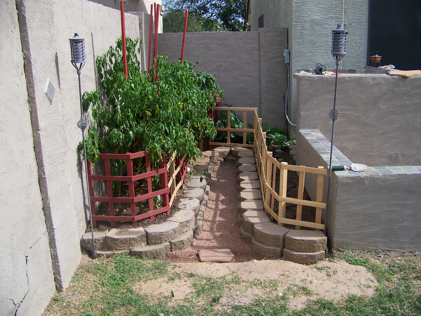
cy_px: 158
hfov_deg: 51.4
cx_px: 210
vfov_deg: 39.7
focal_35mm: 36
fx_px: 438
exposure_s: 1/500
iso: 64
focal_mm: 5.85
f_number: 2.8
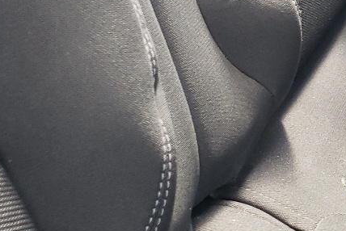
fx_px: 971
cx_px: 549
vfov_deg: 13.0
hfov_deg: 17.7
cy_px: -94
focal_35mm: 101
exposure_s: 1/50
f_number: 1.5
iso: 64
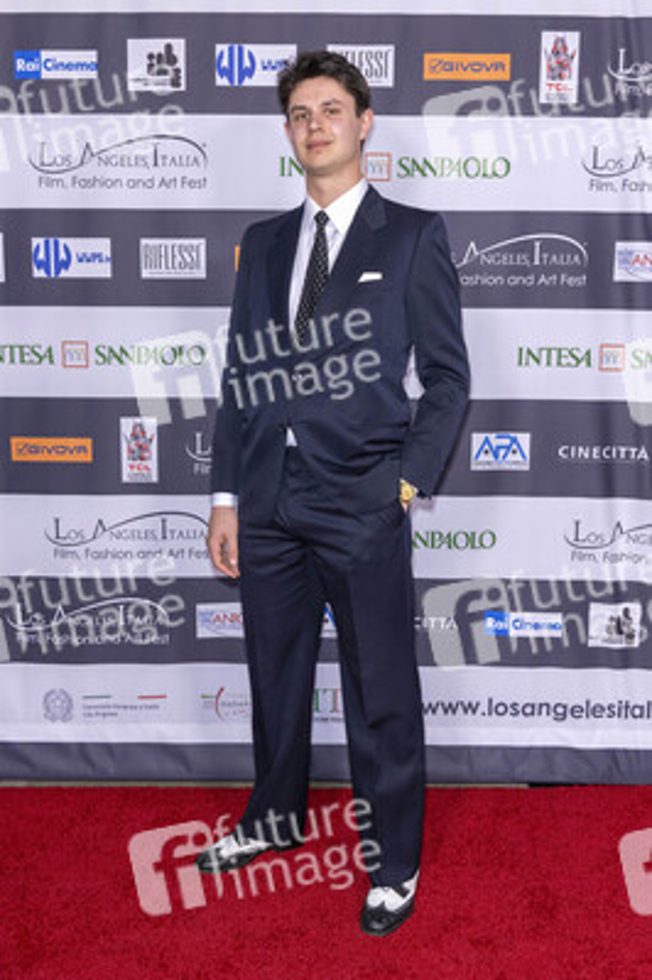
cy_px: 490
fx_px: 912
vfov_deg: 56.5
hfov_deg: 39.4
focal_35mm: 34
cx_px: 326
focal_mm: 33.5
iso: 800
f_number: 5.6
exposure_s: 1/200
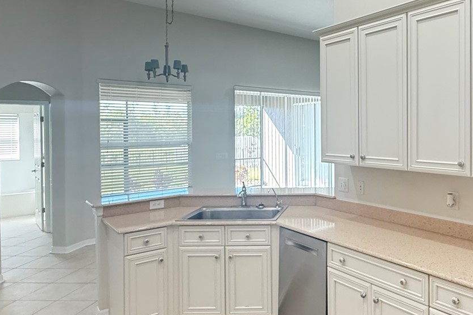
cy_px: 132
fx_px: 368
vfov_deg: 46.2
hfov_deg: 61.5
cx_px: 359
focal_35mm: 28
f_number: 2.2
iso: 500
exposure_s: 1/60
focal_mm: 2.22
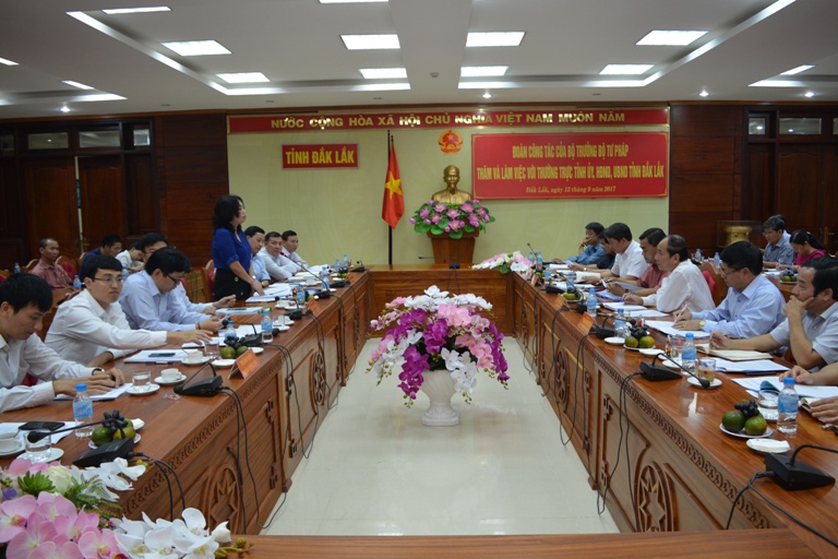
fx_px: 628
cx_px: 419
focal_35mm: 27
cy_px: 280
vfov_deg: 47.9
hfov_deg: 67.4
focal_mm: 18
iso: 640
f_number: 4
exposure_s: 1/60
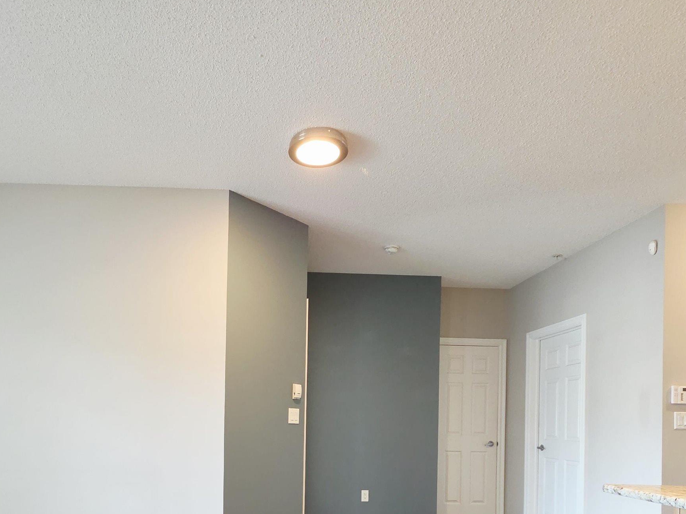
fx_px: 456
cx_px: 280
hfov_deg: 73.3
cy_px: 418
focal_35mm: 23
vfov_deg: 54.5
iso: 800
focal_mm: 2.2
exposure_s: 1/60
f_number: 2.2
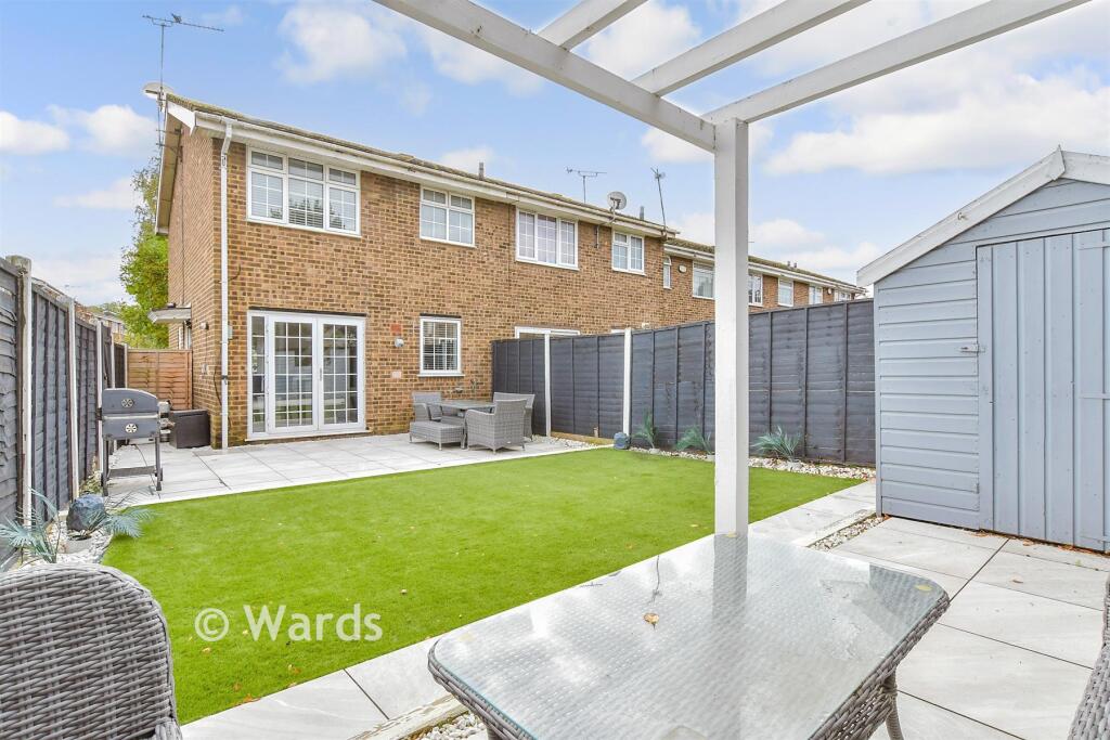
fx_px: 463
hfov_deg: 100.4
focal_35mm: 15
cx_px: 555
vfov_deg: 77.3
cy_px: 370
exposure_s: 1/125
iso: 250
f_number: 8
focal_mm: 10
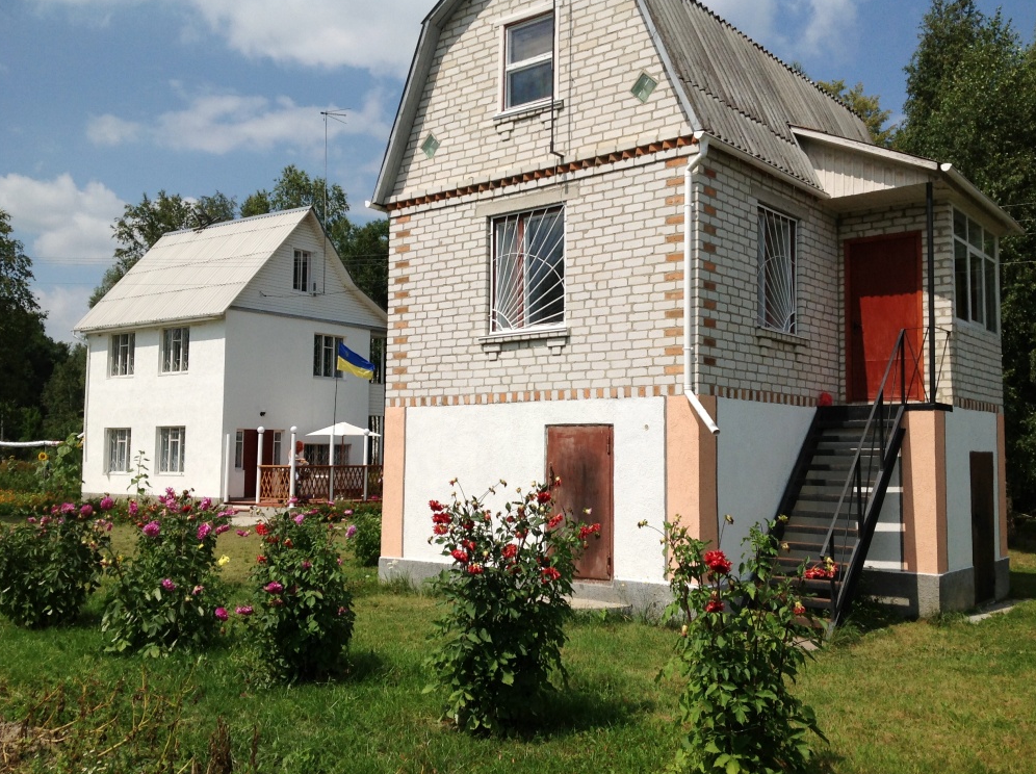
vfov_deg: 39.6
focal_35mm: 36
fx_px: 1076
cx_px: 507
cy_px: 384
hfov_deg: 51.4
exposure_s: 1/3788
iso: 50
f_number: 2.4
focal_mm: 4.28
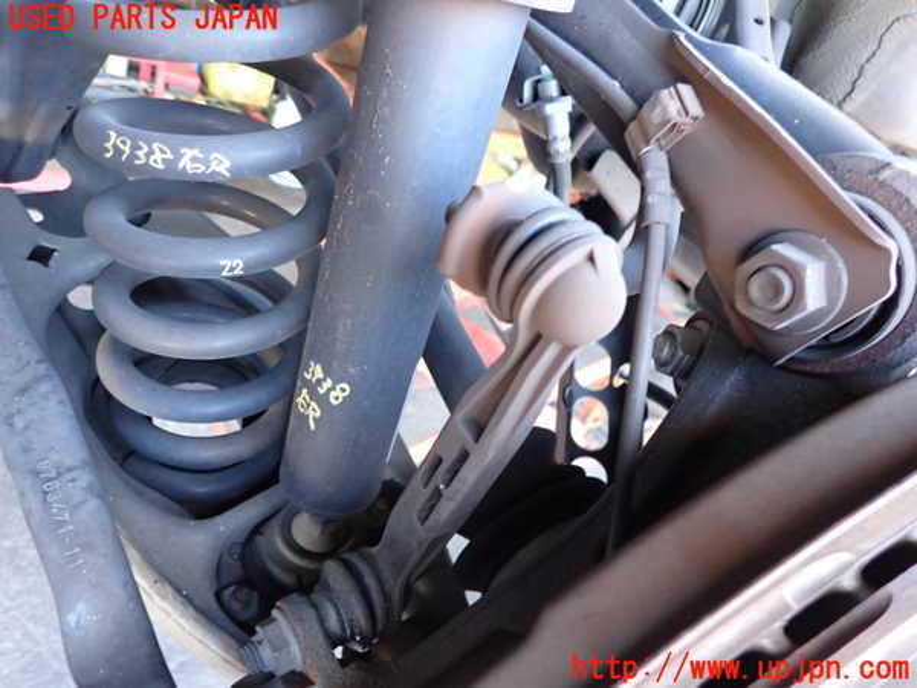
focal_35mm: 25
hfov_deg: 69.4
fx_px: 662
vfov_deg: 54.9
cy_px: 344
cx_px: 458
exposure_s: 1/30
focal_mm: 4.5
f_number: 2
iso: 400
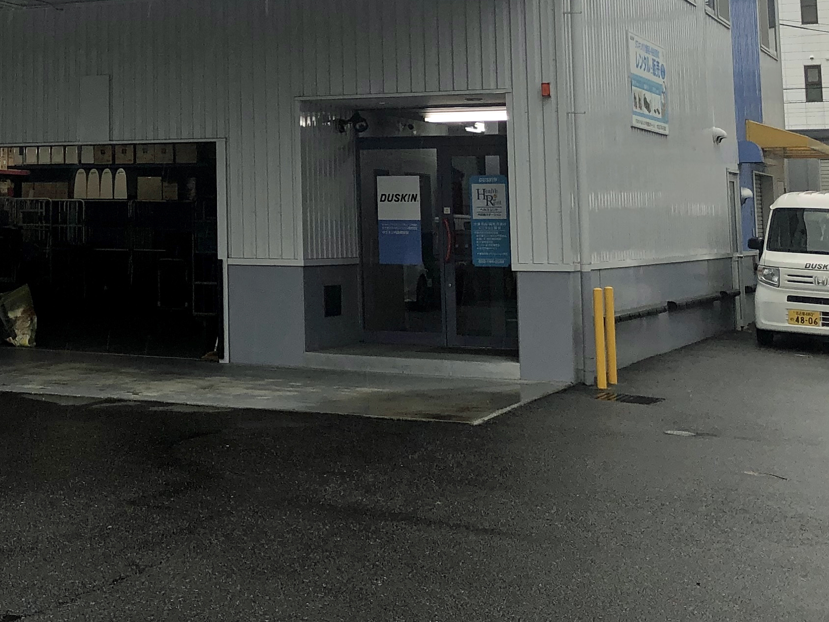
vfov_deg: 21.3
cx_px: 39
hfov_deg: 27.6
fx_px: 1605
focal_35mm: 67
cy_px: 36
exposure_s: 1/191
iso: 20
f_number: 1.8
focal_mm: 3.99
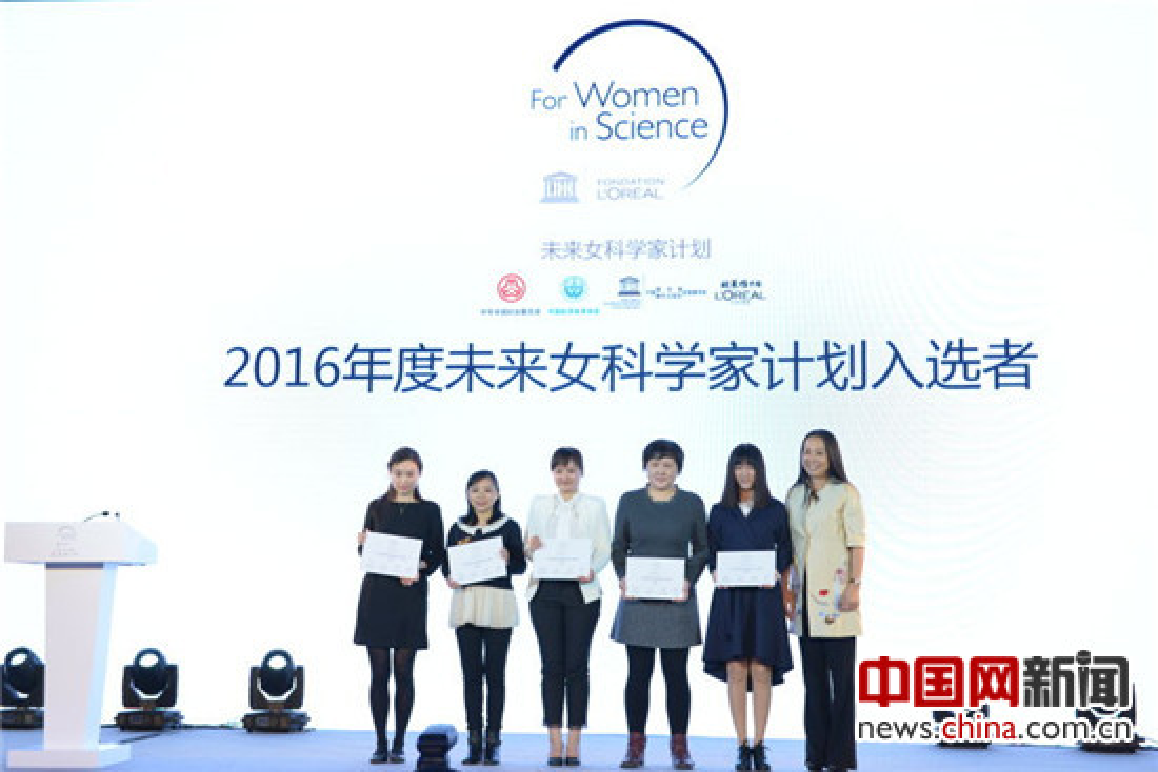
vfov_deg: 24.6
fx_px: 1770
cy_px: 386
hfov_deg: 36.2
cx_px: 579
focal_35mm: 55
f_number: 4.5
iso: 1000
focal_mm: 55
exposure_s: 1/160
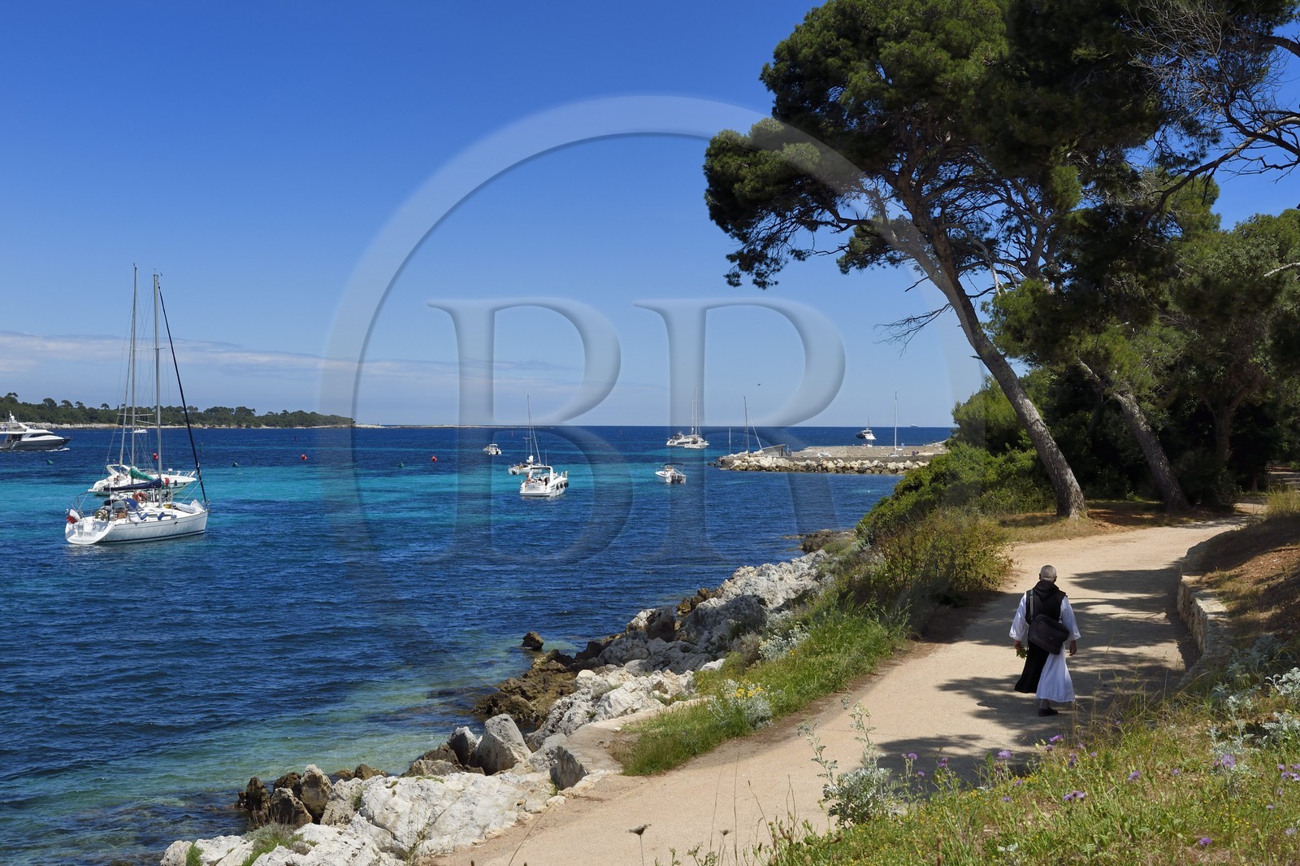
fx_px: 1588
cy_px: 433
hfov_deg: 44.5
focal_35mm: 44
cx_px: 650
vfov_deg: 30.5
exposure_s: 1/250
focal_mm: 44
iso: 200
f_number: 16
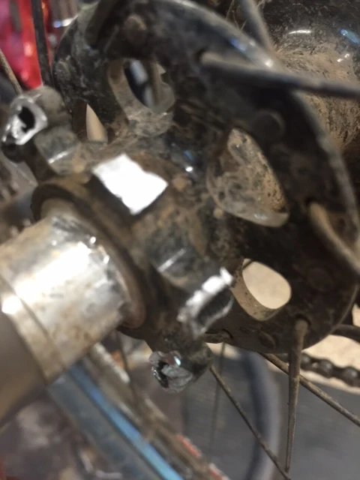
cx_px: 180
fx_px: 402
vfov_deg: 61.7
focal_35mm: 29
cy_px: 240
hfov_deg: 48.2
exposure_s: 1/15
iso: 100
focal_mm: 4.15
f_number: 2.2
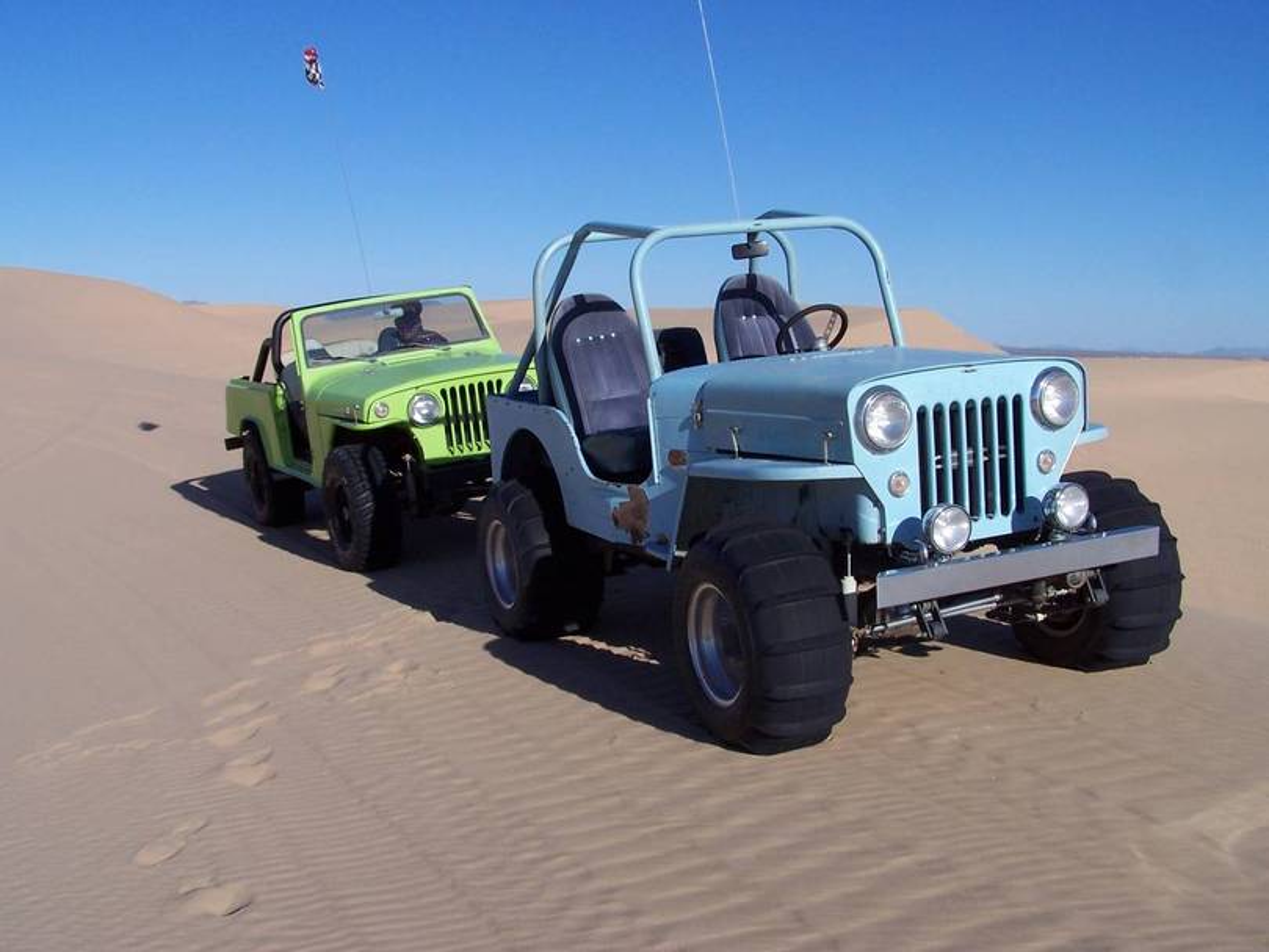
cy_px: 476
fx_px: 1393
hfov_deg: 49.0
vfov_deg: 37.7
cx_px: 634
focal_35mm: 38
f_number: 5.6
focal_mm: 6.3
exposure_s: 1/500
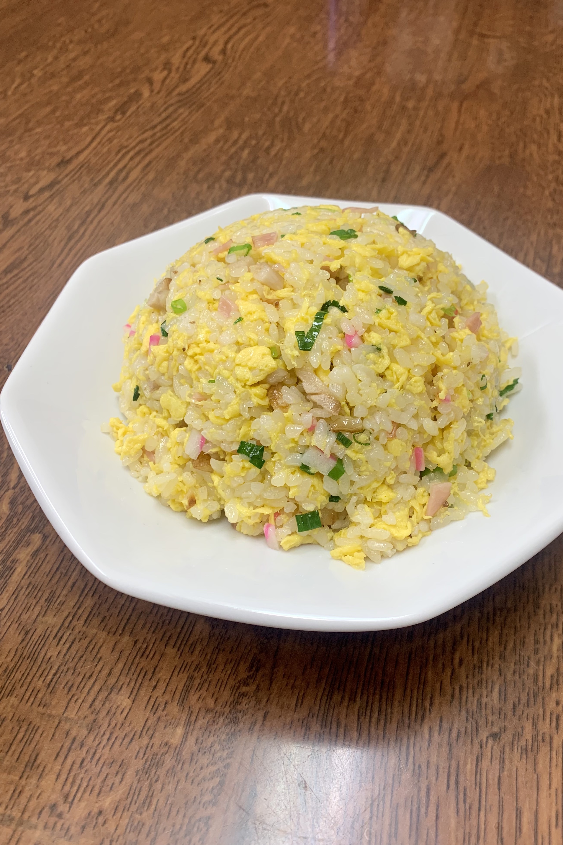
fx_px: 657
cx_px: 316
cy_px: 433
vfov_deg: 65.5
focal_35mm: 28
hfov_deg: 46.3
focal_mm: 4.25
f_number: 1.8
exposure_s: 1/60
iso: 50
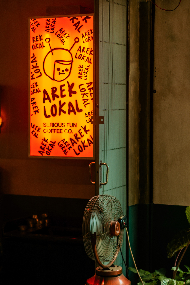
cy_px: 148
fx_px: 752
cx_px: 90
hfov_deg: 14.4
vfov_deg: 21.5
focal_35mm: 95
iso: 200
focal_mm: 50
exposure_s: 1/100
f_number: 1.8
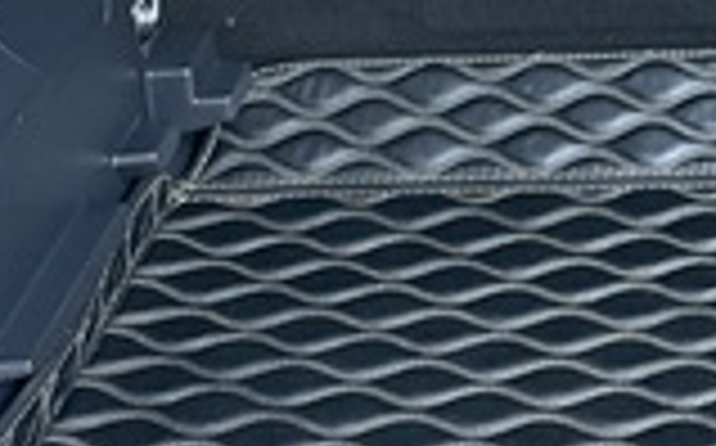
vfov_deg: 12.2
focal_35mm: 96
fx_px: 1871
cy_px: -414
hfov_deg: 20.2
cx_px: 878
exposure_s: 1/60
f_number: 1.78
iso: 800
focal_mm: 6.76
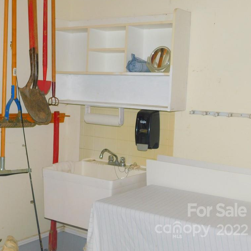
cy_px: 124
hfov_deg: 31.4
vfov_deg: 31.6
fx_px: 443
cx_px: 84
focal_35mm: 54
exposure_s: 1/30
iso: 200
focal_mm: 8
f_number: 3.7
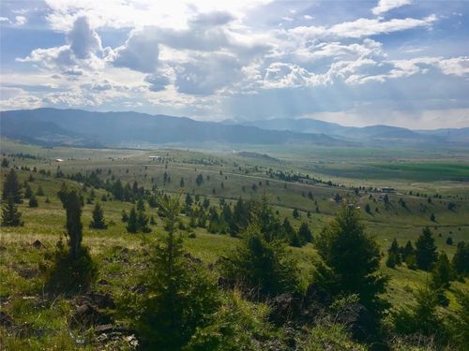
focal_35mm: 29
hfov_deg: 61.7
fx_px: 393
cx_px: 234
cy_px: 176
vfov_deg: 48.2
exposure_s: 1/4808
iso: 25
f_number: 2.2
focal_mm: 4.15
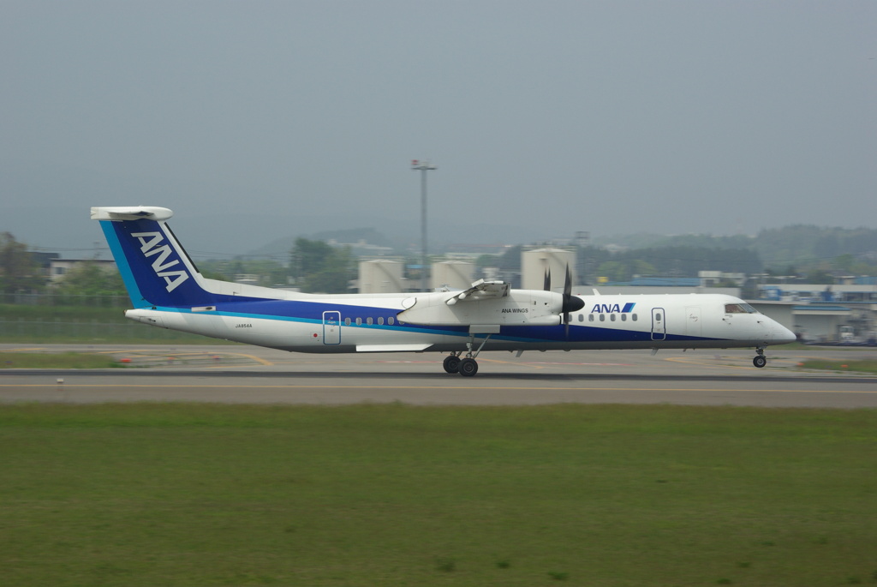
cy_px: 294
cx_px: 438
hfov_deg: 13.0
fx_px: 3841
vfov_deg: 8.7
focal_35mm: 158
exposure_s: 1/250
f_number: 11
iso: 160
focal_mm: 105
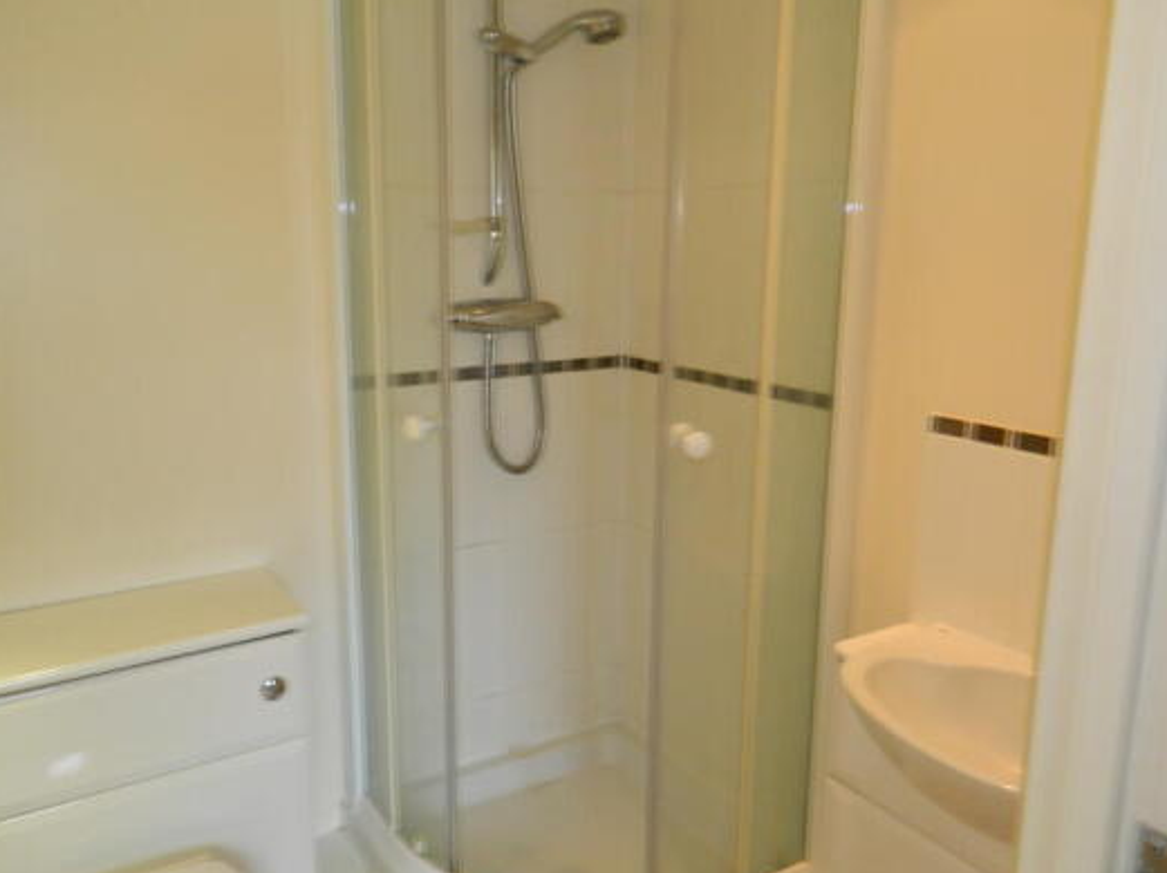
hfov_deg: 63.4
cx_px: 534
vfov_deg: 49.7
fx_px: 943
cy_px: 435
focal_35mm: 28
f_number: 3.1
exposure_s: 1/30
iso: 160
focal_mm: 4.5
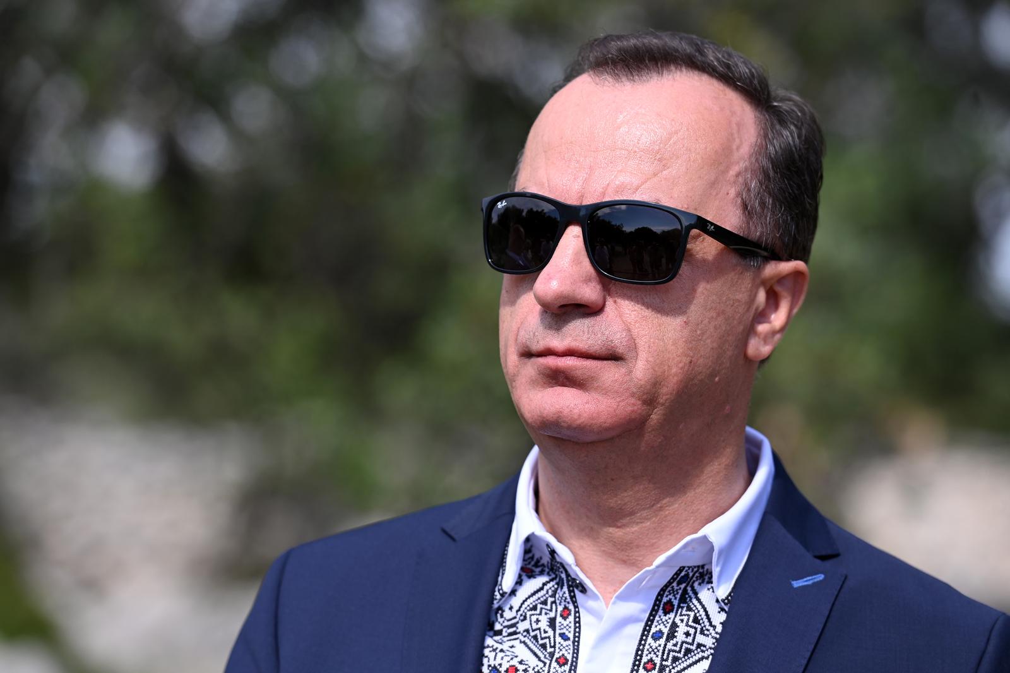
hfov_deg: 12.1
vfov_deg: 8.1
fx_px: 4768
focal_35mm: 170
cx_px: 505
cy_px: 336
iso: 160
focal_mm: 170
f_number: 5
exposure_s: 1/1000
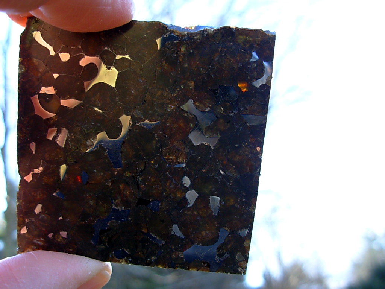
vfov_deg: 37.7
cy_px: 144
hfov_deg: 49.0
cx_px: 192
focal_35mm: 38
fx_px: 423
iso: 50
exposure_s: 1/121
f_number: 2.9
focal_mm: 6.3
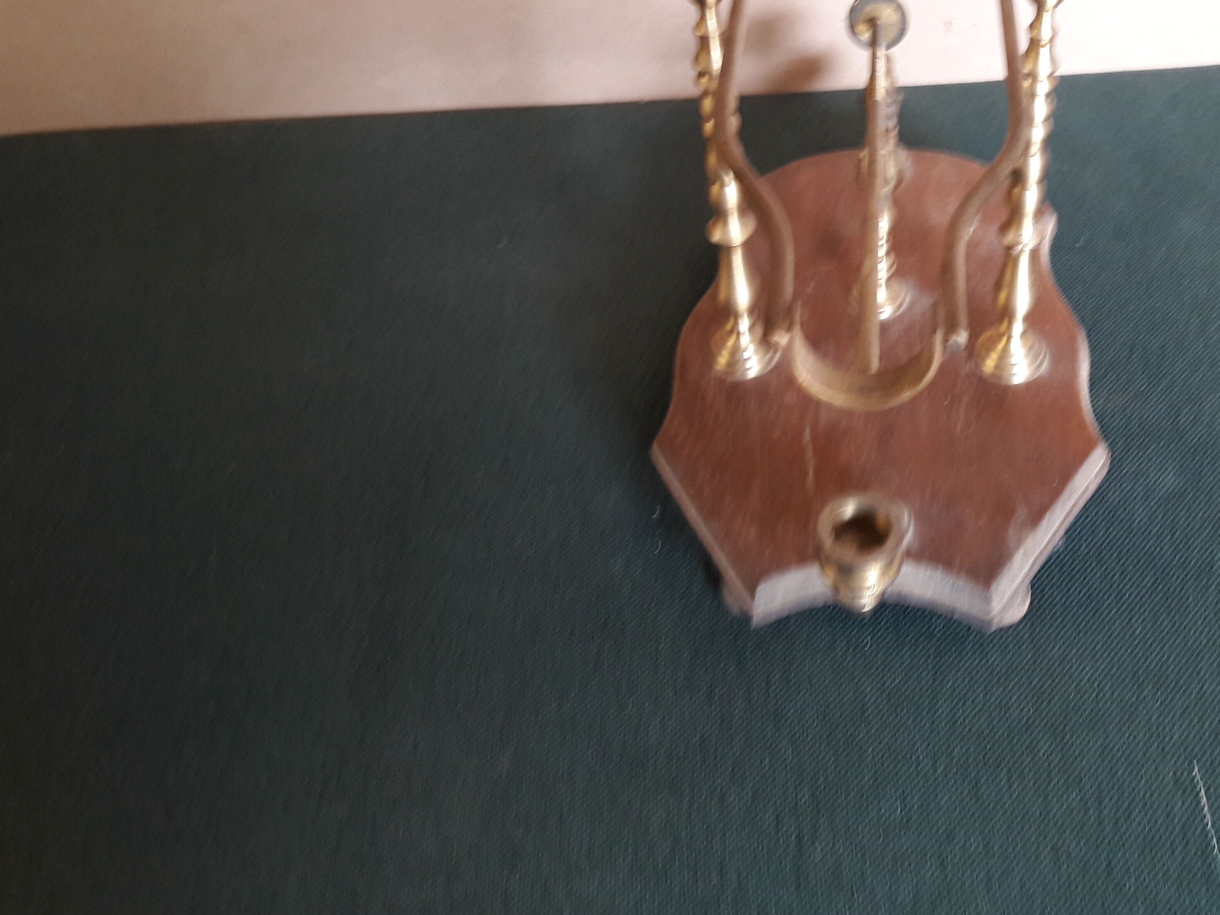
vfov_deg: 36.4
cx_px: 841
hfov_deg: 46.9
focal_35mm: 39
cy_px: 294
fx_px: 1375
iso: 125
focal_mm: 3.7
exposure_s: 1/33
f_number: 1.9
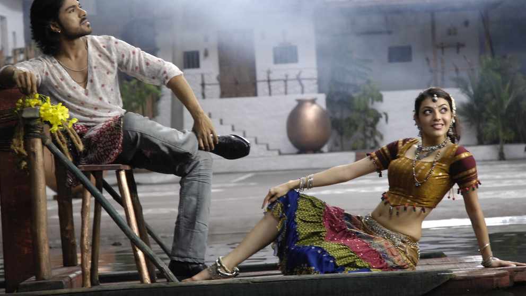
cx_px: 264
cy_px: 127
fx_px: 1785
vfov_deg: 9.5
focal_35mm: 128
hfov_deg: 16.8
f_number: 4.5
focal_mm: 70
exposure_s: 1/25
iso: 800
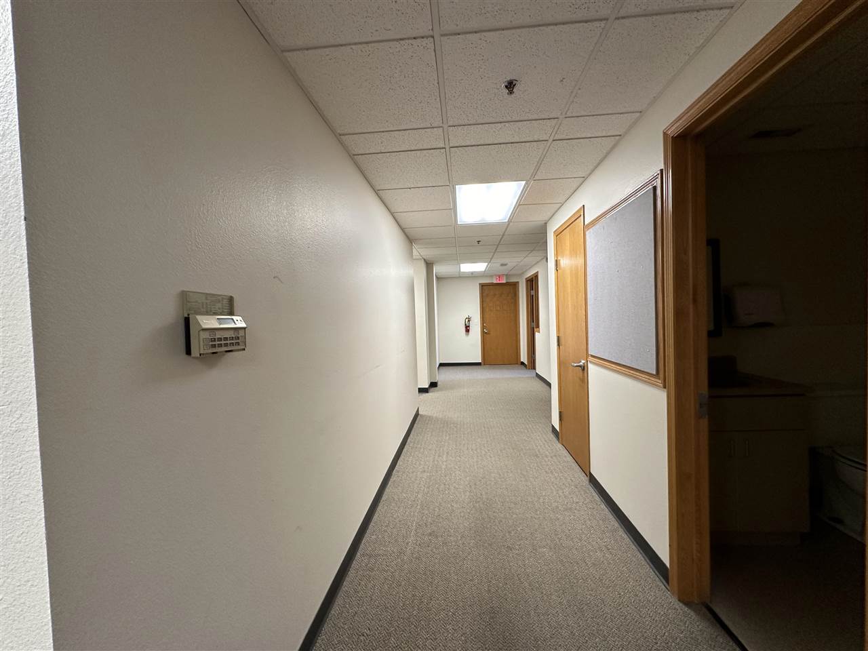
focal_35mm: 14
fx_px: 351
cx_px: 434
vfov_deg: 85.7
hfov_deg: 102.1
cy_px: 326
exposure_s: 1/101
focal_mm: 2.22
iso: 200
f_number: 2.2
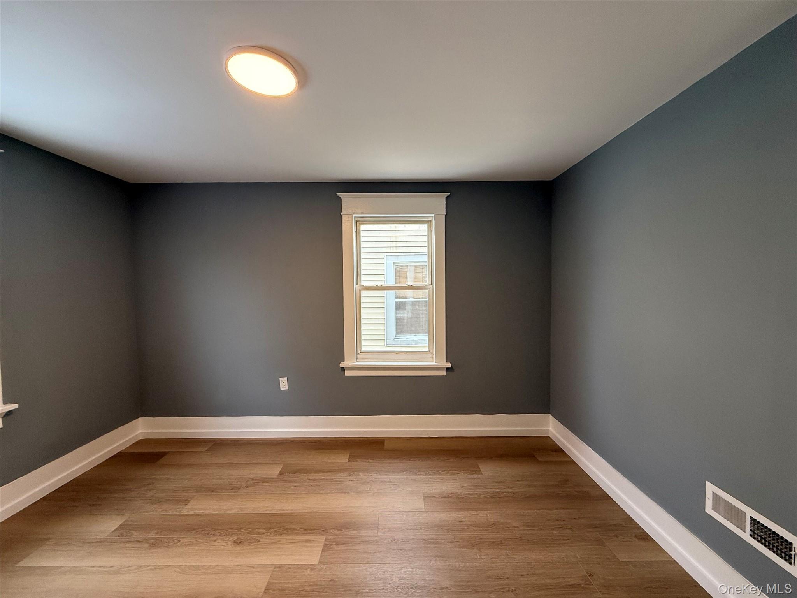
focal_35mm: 14
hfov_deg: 102.1
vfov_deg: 85.7
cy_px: 299
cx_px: 398
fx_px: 322
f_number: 2.2
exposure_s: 1/99
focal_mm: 2.22
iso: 160
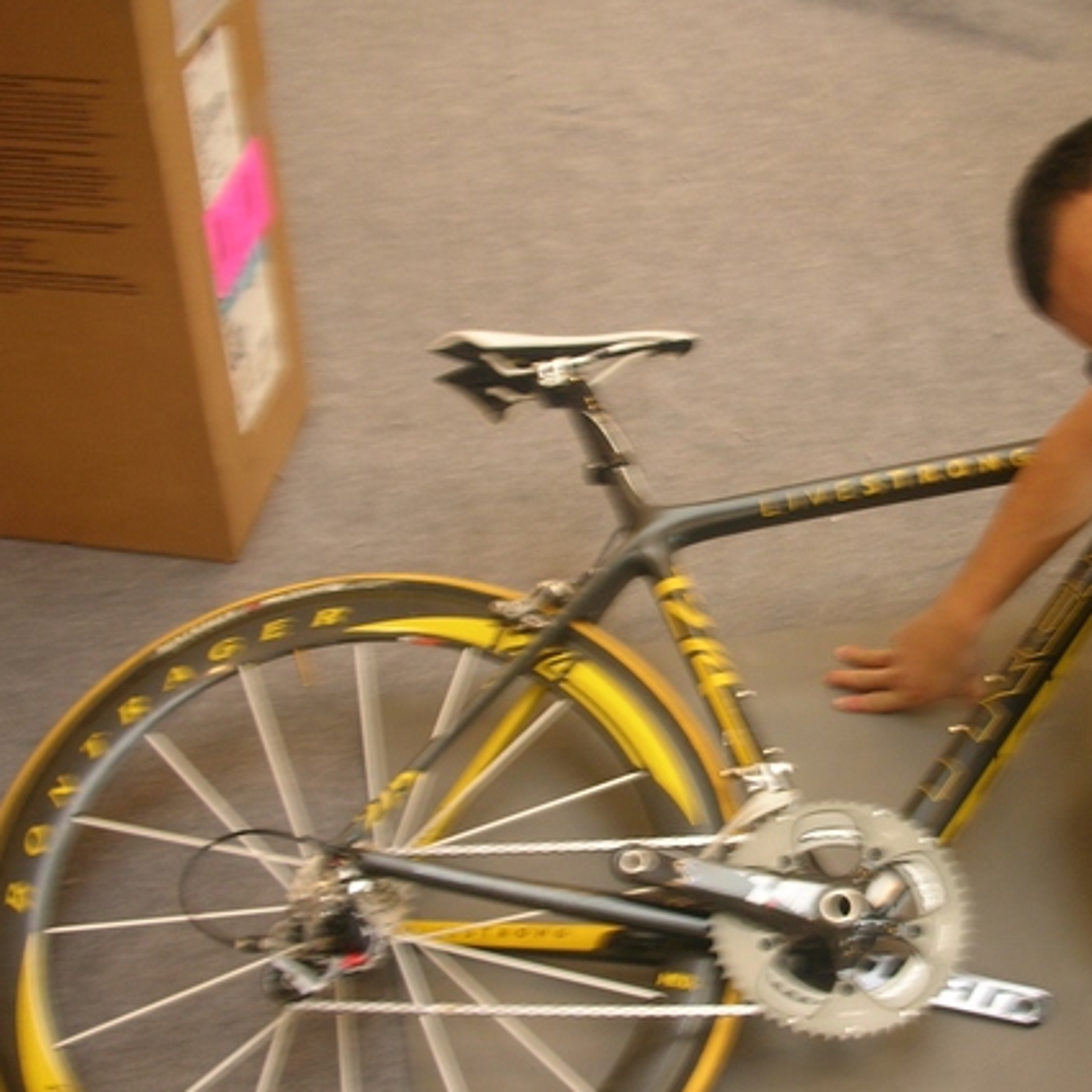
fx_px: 1820
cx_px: 874
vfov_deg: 33.3
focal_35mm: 51
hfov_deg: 32.5
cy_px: 621
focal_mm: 5.8
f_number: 3
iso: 50
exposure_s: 1/4.6
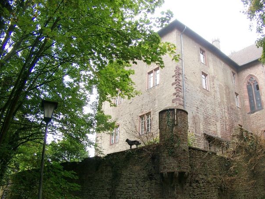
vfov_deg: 32.1
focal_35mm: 45
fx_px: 344
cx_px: 165
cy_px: 115
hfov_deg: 41.8
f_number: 4
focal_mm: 7.13
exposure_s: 1/64.8
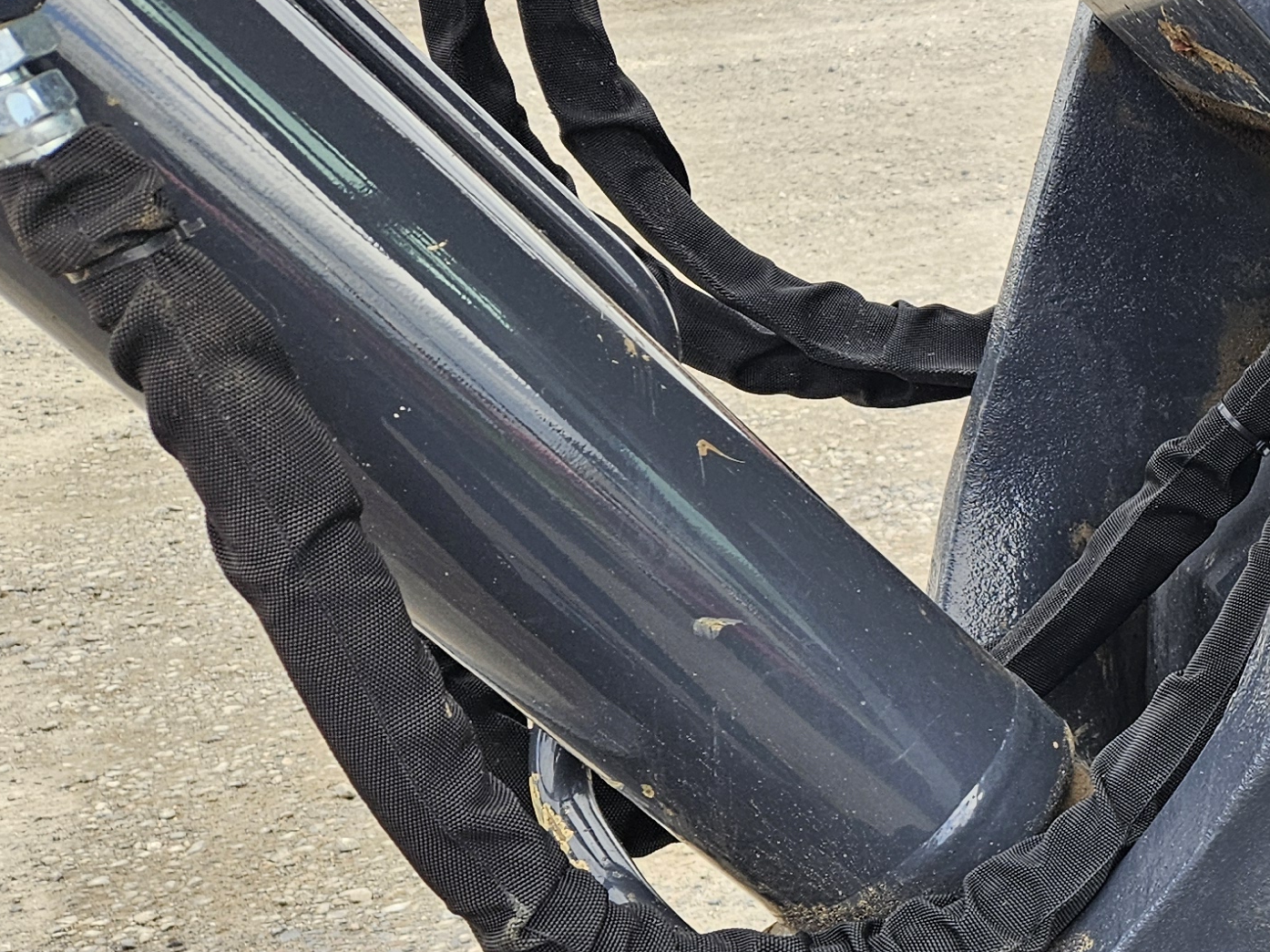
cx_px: 1790
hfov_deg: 24.4
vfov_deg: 22.2
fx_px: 2421
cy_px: 552
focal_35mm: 66
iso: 40
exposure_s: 1/416
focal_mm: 5.4
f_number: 1.8
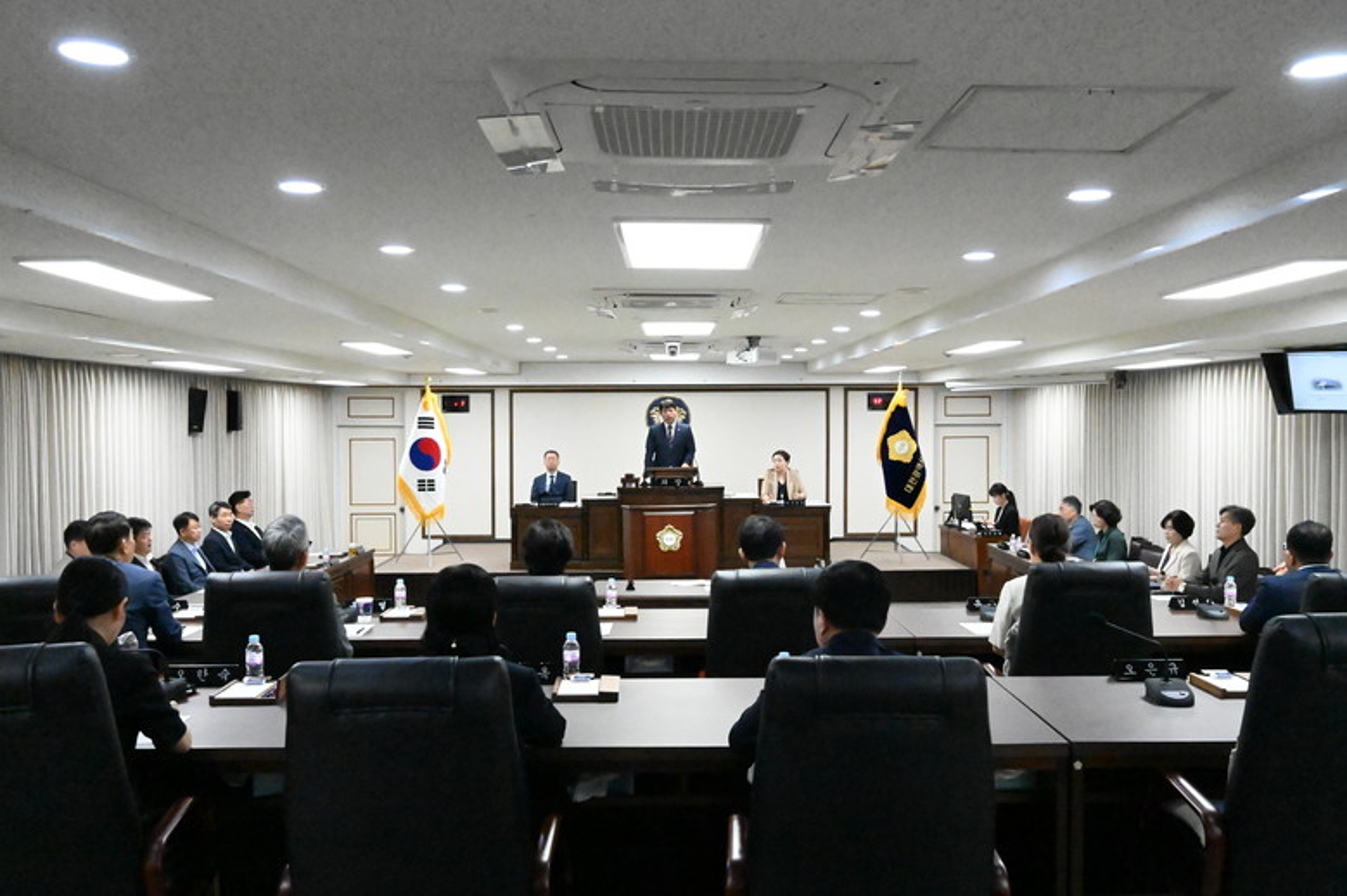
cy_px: 448
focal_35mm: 32
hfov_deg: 59.5
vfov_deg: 41.6
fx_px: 1178
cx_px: 674
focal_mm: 31.5
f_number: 11
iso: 51200
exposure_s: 1/640
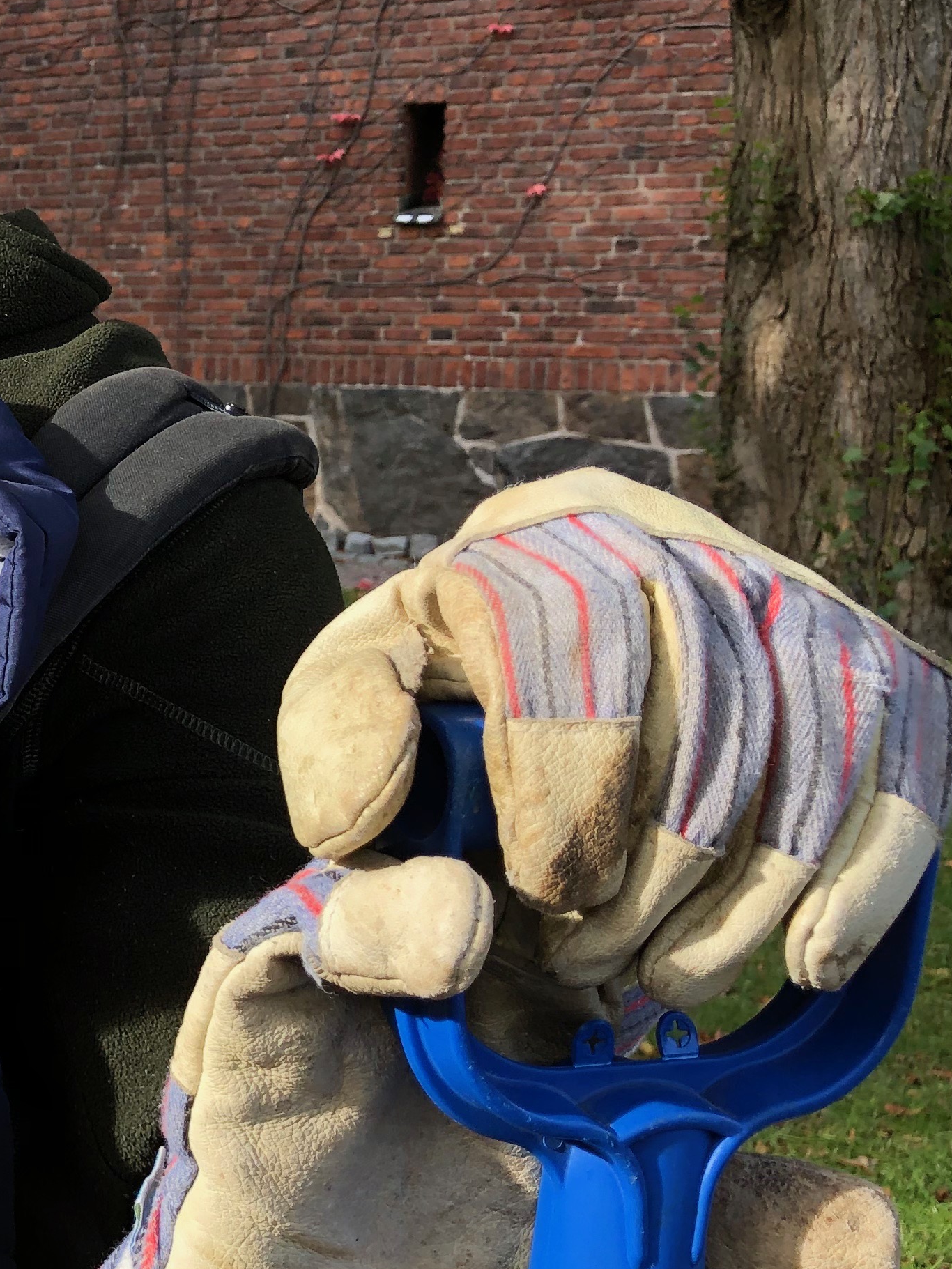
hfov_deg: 21.2
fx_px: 2273
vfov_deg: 31.2
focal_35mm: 62
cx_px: -314
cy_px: 593
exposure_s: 1/233
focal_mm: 3.99
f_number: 1.8
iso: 20
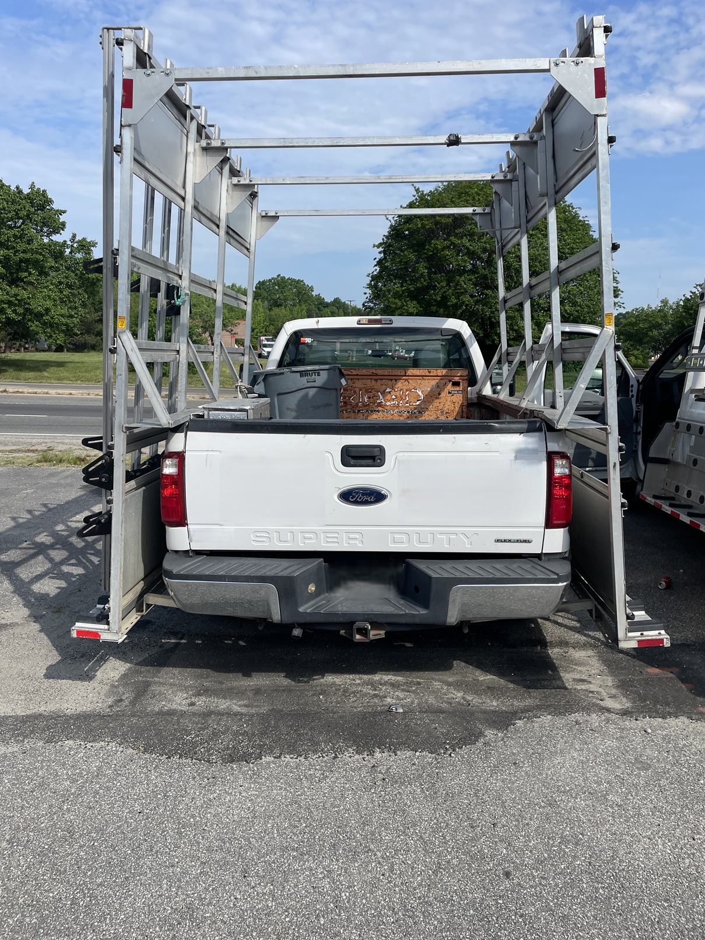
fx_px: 706
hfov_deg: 53.1
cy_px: 470
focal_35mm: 26
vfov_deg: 67.3
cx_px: 352
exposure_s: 1/4132
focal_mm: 4.2
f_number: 1.6
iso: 32
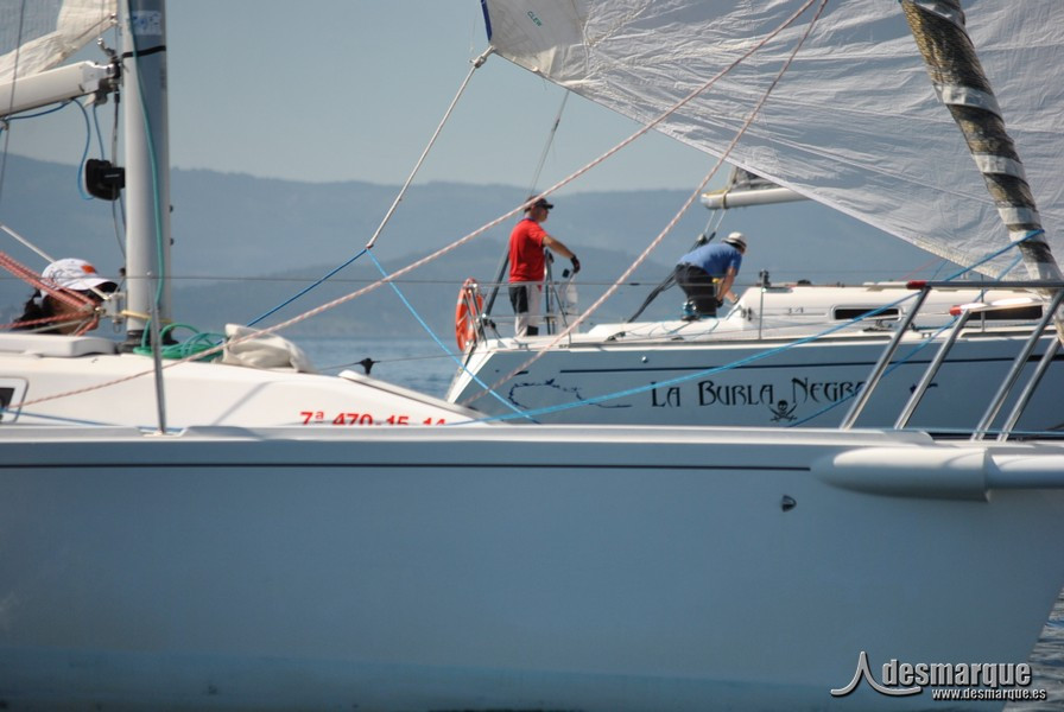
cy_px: 356
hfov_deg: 10.1
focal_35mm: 202
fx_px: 5993
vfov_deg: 6.8
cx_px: 532
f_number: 5
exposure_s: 1/1600
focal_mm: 135
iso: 200
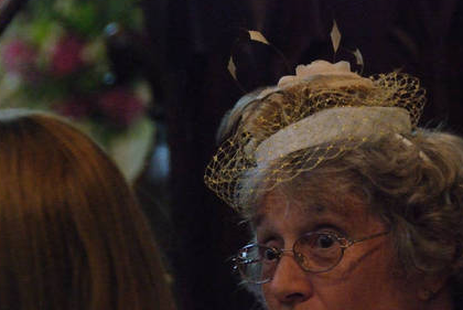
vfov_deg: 4.2
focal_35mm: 325
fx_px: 4184
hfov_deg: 6.3
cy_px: 215
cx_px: 272
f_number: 5.6
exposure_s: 1/80
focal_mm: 130
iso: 1600
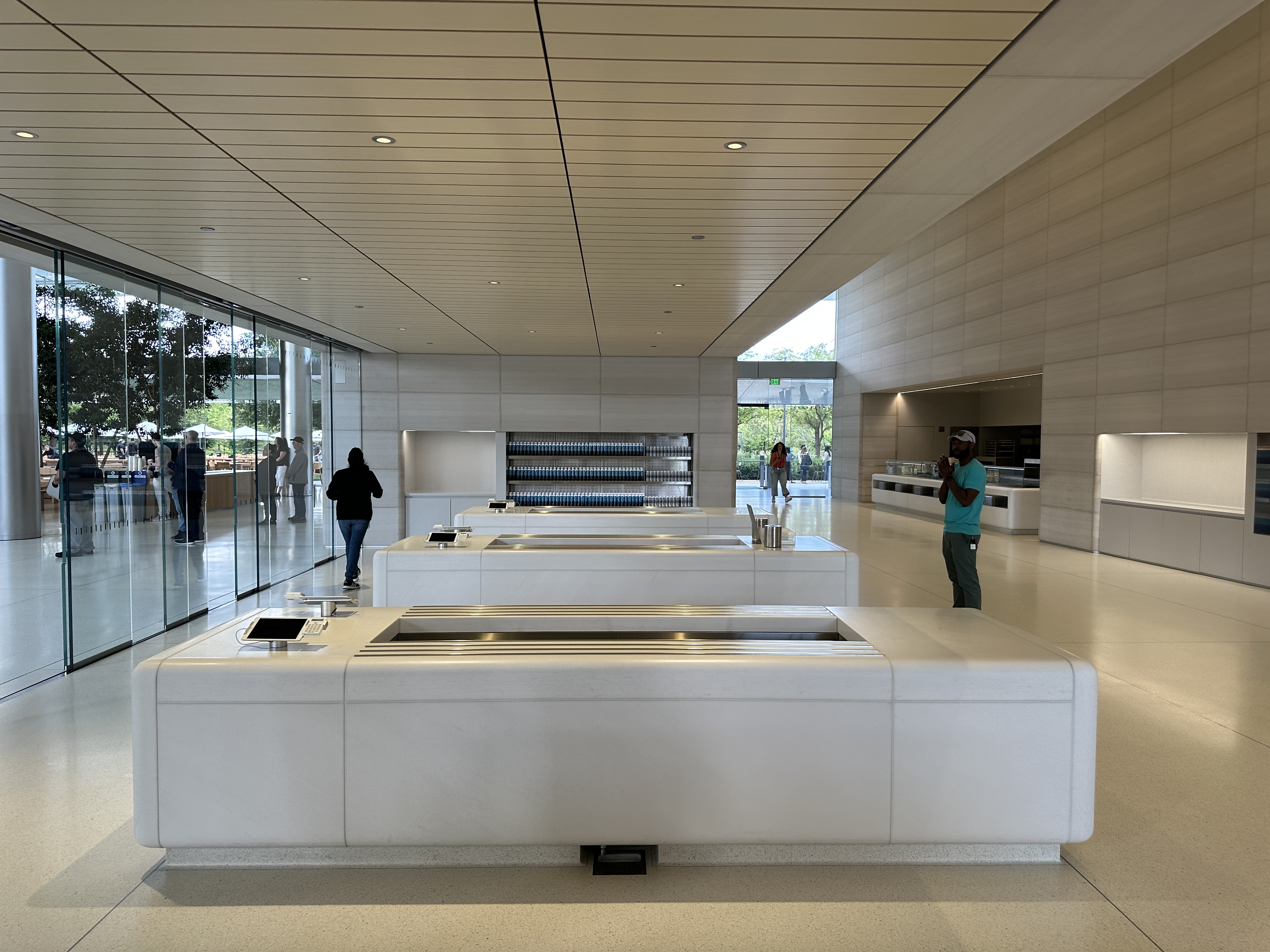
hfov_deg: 71.6
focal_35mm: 24
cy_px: 476
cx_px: 635
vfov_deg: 56.8
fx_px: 881
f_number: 1.78
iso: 125
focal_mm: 6.86
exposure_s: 1/183
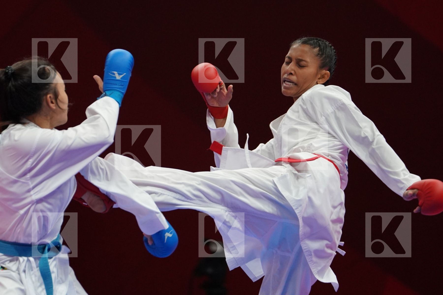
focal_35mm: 420
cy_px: 148
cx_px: 222
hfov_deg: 4.9
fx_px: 5168
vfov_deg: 3.3
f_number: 4
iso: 2500
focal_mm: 280
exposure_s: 1/1000
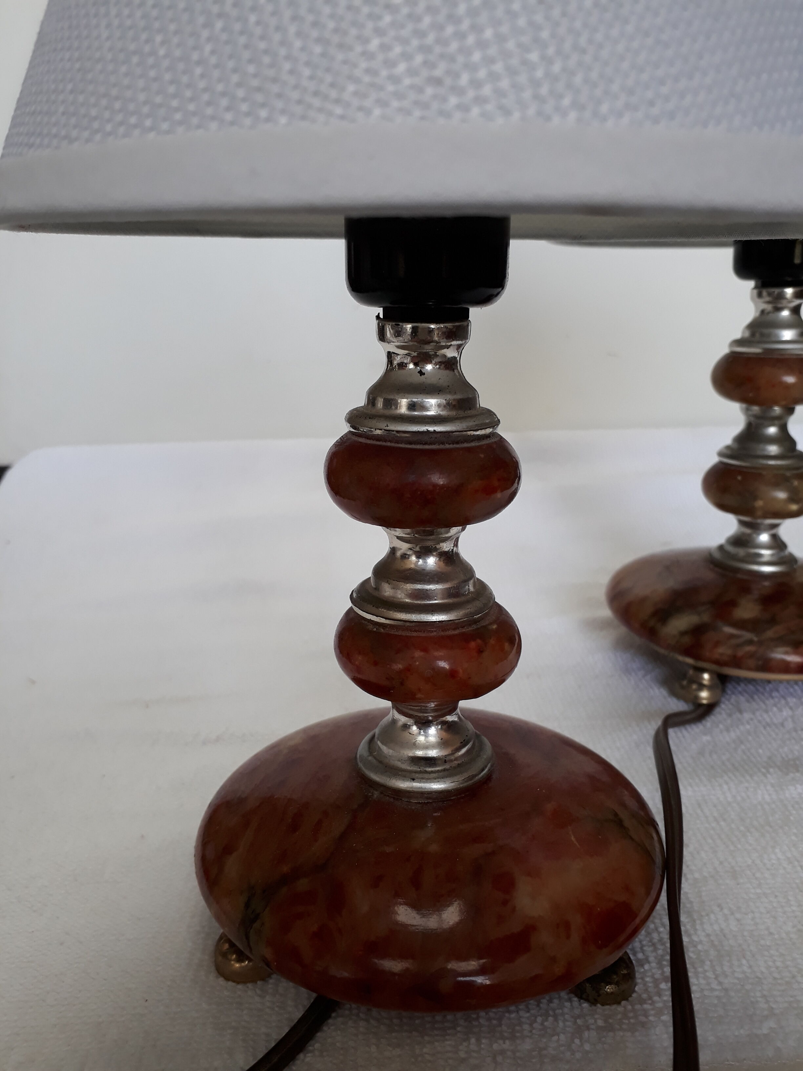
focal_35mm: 27
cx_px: 402
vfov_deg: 65.3
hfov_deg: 51.4
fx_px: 835
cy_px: 536
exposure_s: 1/100
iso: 50
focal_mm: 3.6
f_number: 1.9
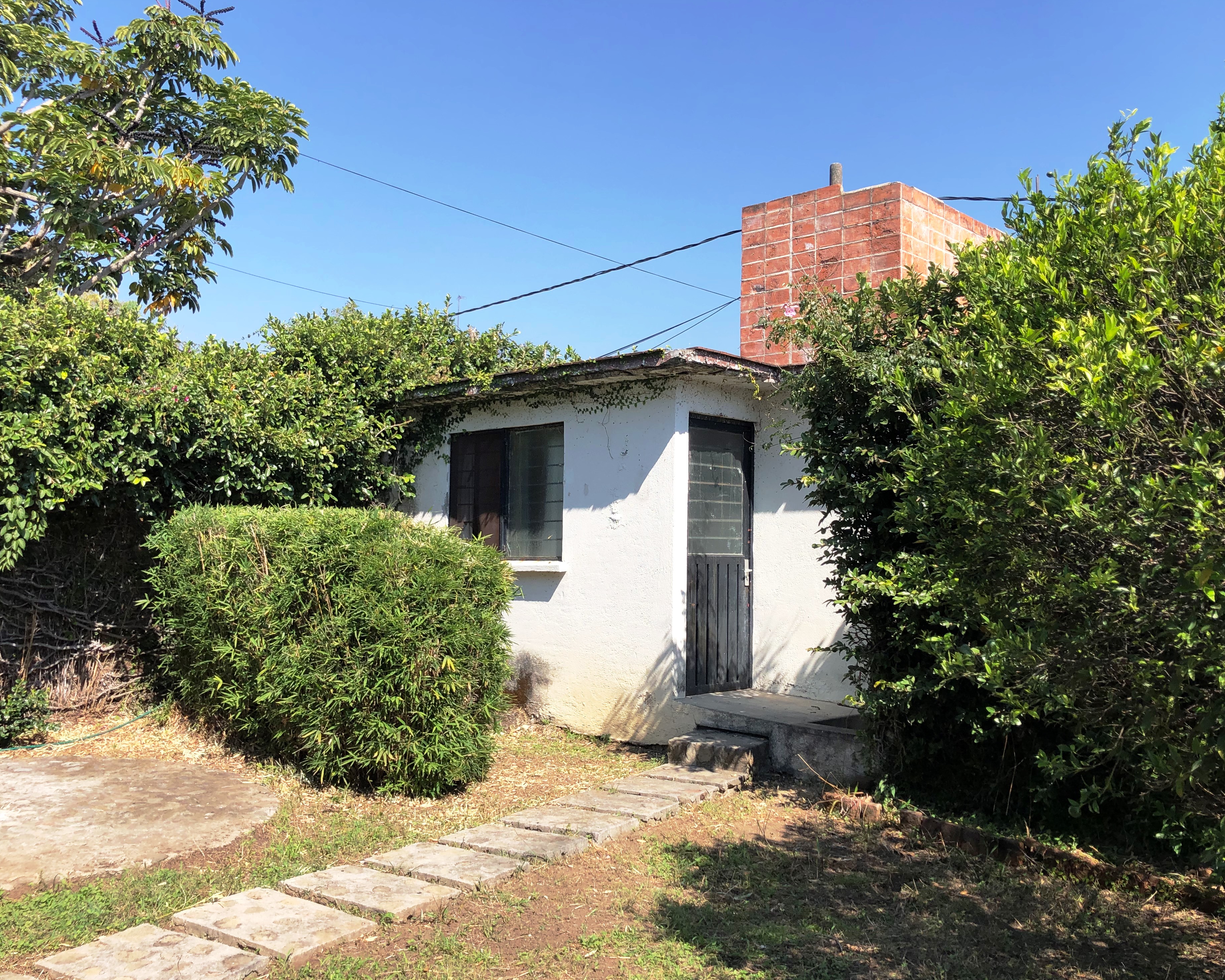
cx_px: 633
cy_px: 501
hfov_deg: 58.8
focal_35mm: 30
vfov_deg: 48.5
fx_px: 1088
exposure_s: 1/1130
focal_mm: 3.99
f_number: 1.8
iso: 20
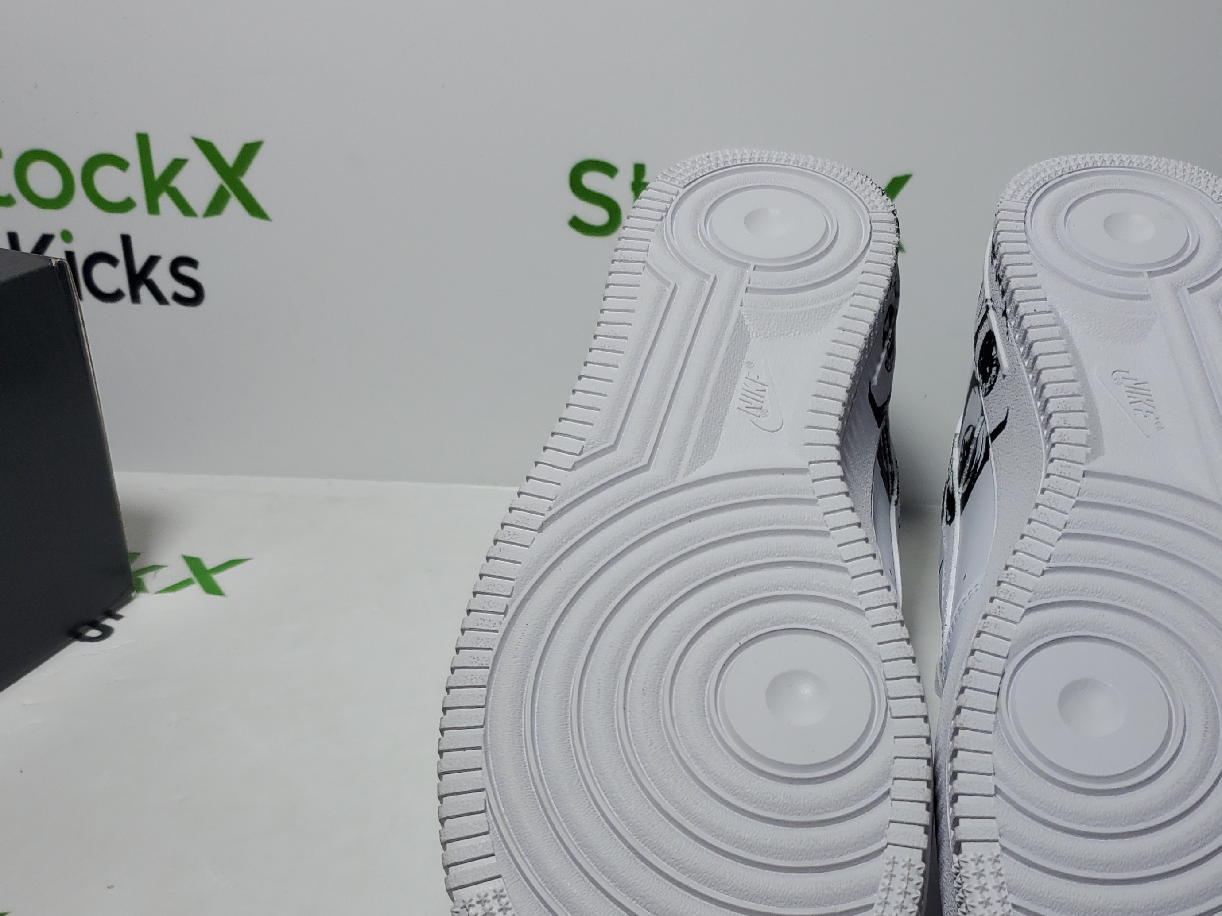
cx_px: 873
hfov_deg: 47.6
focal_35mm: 38
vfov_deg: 37.2
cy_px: 638
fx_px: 1341
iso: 50
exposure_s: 1/740
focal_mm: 4.3
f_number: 1.5
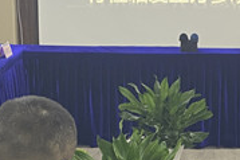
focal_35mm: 121
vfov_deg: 11.3
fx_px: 806
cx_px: 188
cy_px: 118
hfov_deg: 16.8
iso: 160
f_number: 1.8
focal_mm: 4.25
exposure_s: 1/60
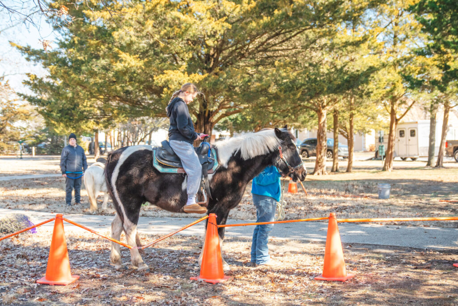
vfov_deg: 25.1
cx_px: 229
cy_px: 153
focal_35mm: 54
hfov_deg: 36.9
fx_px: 687
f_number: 2.8
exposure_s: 1/1250
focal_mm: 36
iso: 320
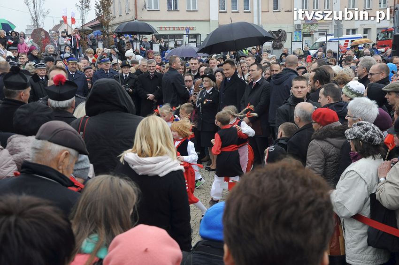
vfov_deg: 26.4
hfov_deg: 38.9
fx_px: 565
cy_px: 132
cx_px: 200
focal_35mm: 51
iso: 800
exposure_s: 1/250
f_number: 8
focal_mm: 34
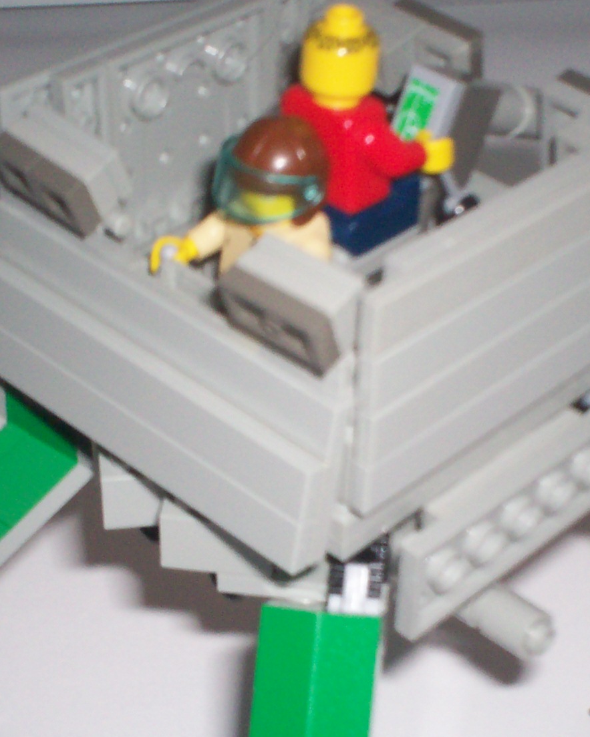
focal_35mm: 82
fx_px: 1790
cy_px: 493
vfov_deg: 23.2
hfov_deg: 18.7
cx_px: 379
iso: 140
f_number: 4.5
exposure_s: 1/240
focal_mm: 6
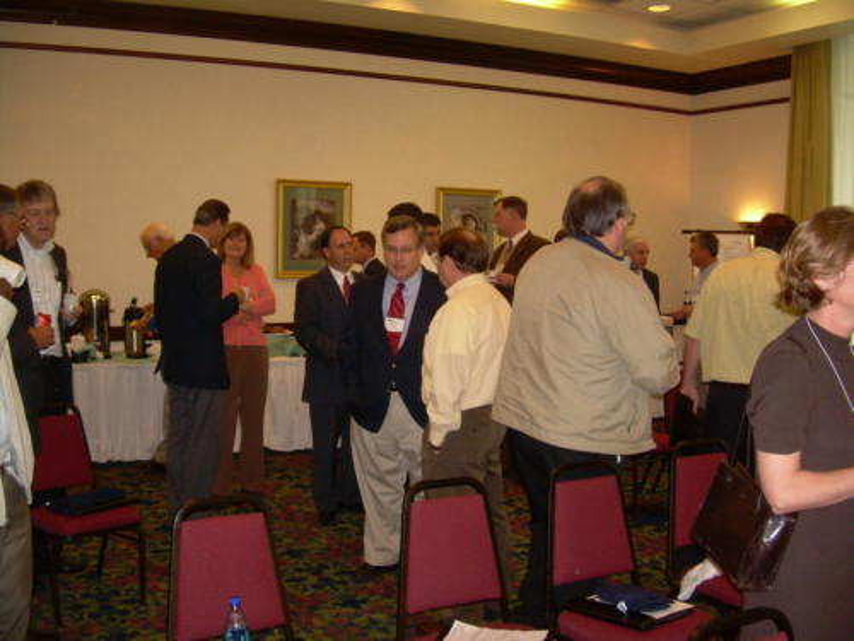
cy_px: 320
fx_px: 937
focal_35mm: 38
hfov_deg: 49.0
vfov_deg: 37.7
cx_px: 427
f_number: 2.8
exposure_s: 1/60
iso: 168
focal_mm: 6.3
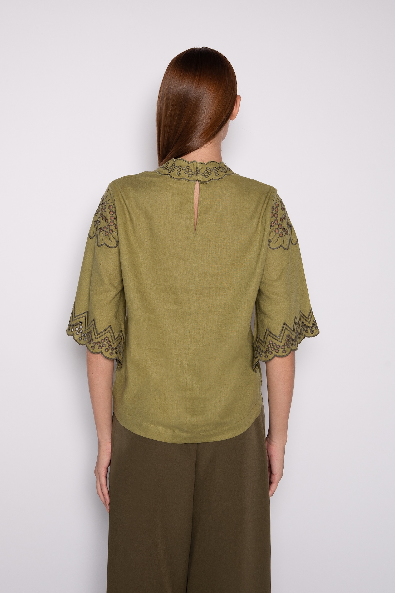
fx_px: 725
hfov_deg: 30.5
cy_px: 296
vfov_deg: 44.5
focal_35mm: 44
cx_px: 198
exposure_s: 1/160
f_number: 7.1
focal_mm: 44
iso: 200
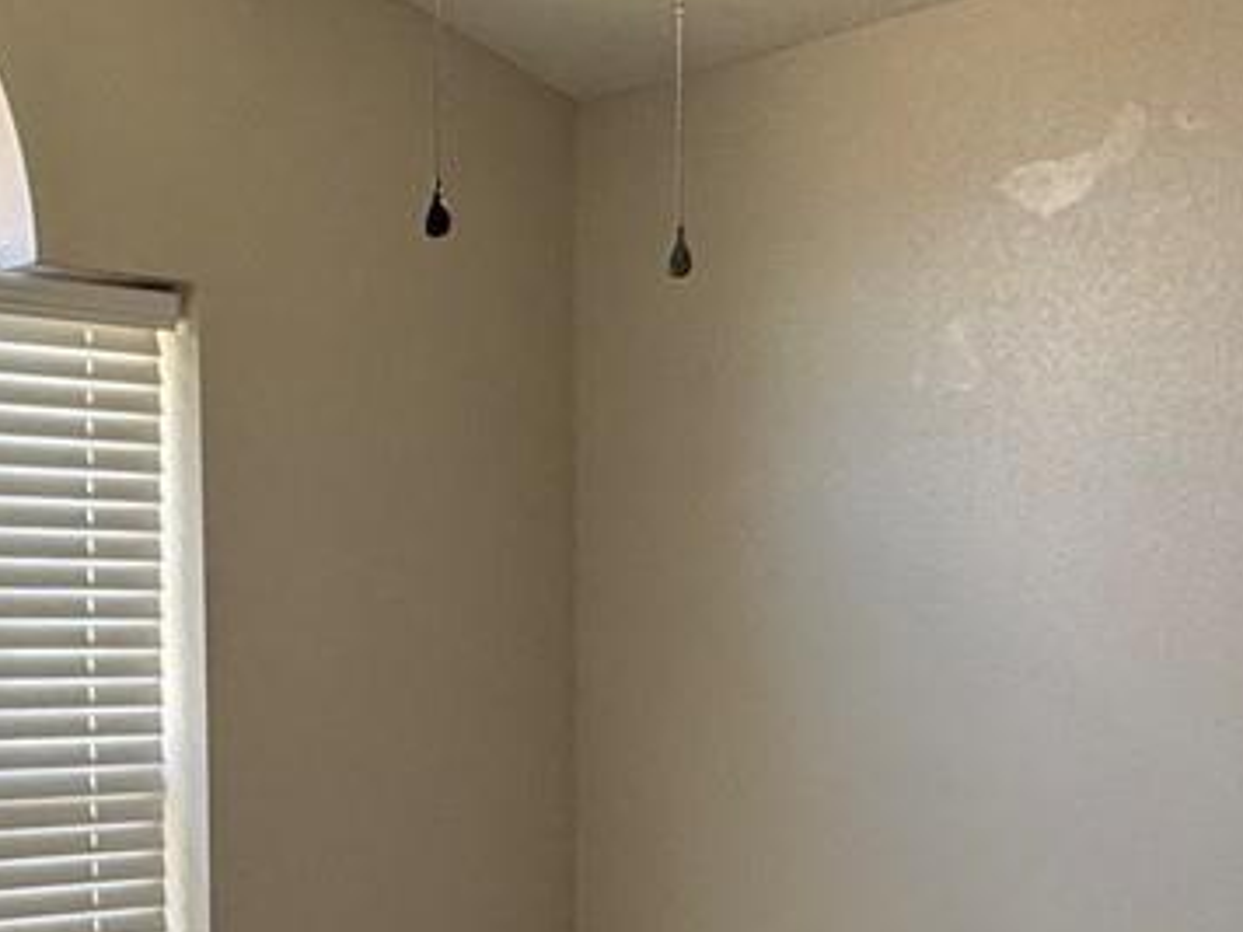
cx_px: 182
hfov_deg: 29.7
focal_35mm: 63
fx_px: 2262
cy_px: 855
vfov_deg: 22.7
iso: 200
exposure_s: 1/120
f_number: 2.2
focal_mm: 2.22
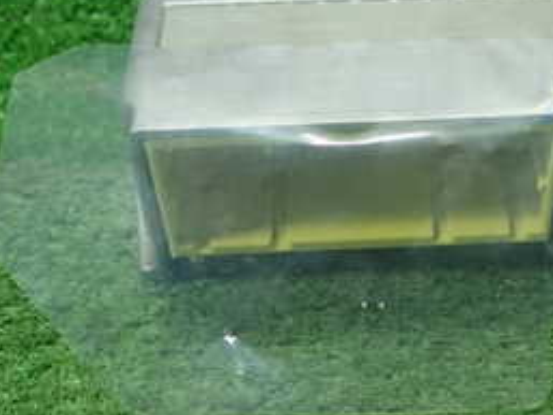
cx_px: 353
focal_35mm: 70
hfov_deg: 27.6
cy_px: 58
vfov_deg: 20.7
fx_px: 1119
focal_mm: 5.5
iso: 250
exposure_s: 1/125
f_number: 2.3
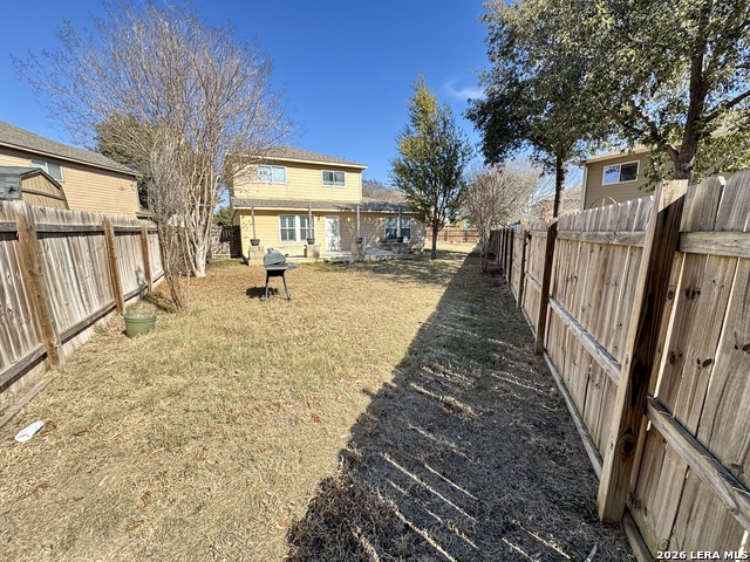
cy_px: 281
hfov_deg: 102.1
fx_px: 303
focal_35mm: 14
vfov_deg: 85.7
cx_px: 375
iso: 40
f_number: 2.2
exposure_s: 1/343
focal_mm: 2.22
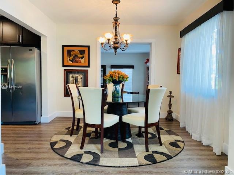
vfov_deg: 53.1
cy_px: 88
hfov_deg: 67.3
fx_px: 176
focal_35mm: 26
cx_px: 117
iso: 100
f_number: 1.8
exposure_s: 1/60
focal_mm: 4.25
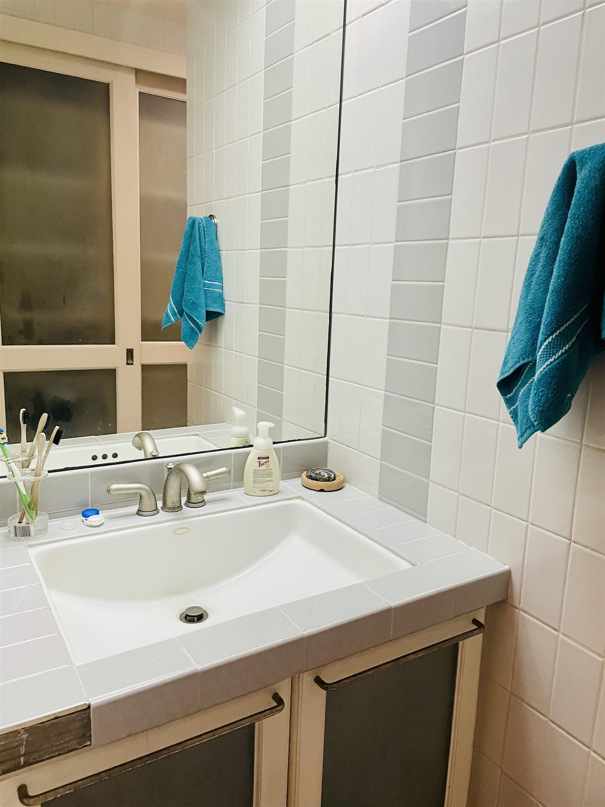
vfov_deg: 67.3
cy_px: 404
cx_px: 302
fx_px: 606
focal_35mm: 26
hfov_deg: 53.1
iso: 320
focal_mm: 4.2
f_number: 1.6
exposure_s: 1/60
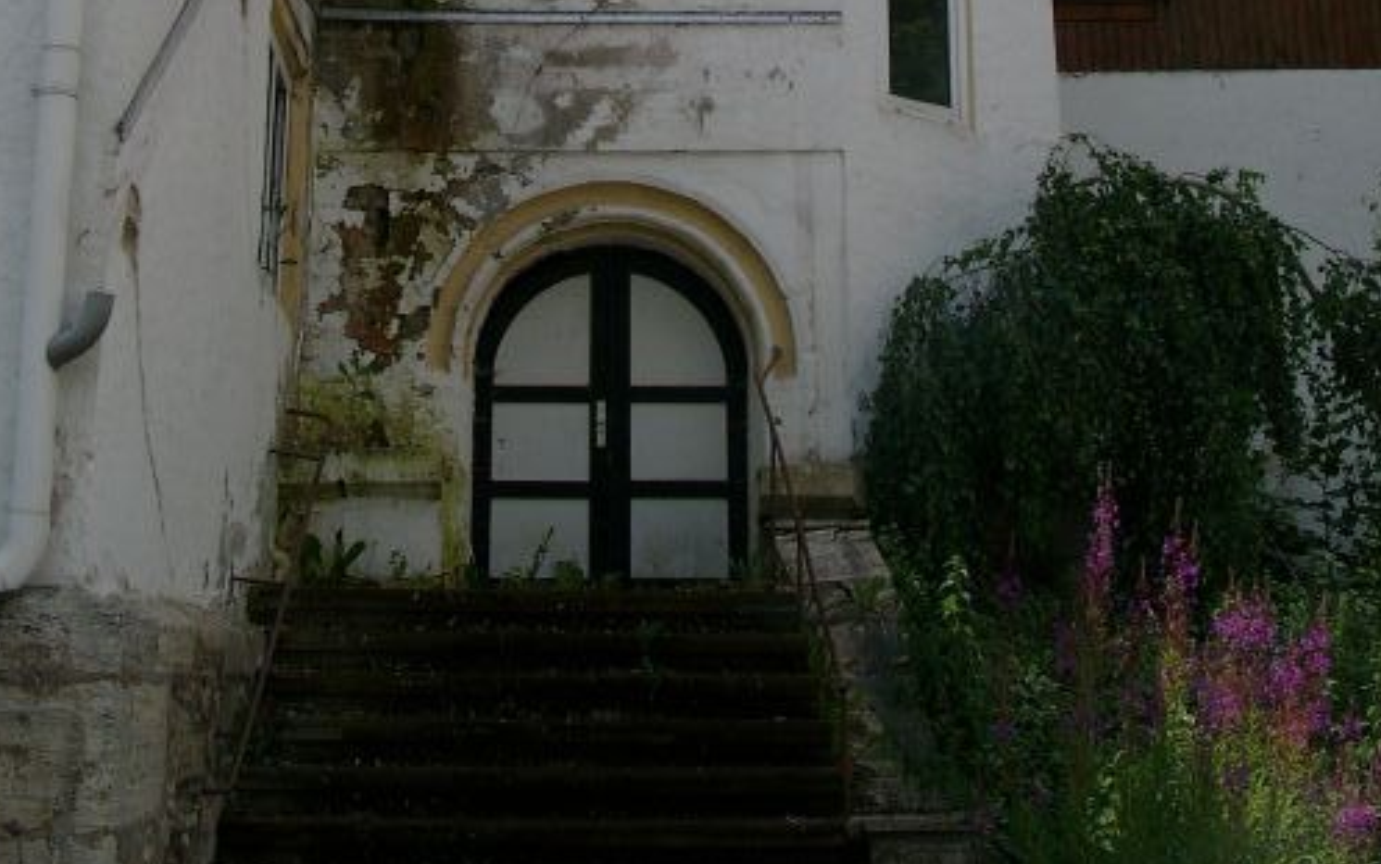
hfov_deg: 35.1
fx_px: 2184
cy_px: -189
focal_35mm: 58
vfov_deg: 20.8
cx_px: 664
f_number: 5.6
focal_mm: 7.13
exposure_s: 1/564
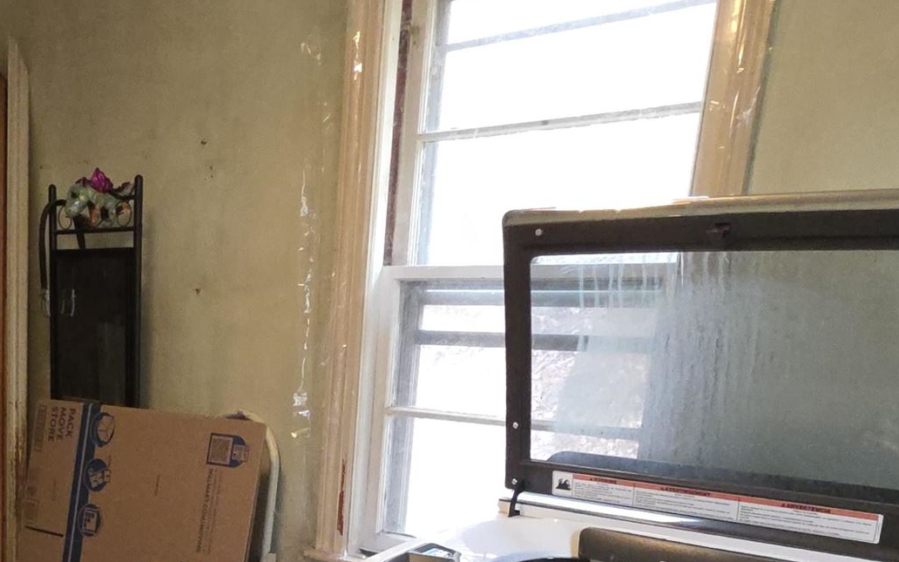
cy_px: 644
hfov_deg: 45.0
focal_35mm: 41
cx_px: 141
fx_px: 1005
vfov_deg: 28.0
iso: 400
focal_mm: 2.2
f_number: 1.9
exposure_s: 1/60
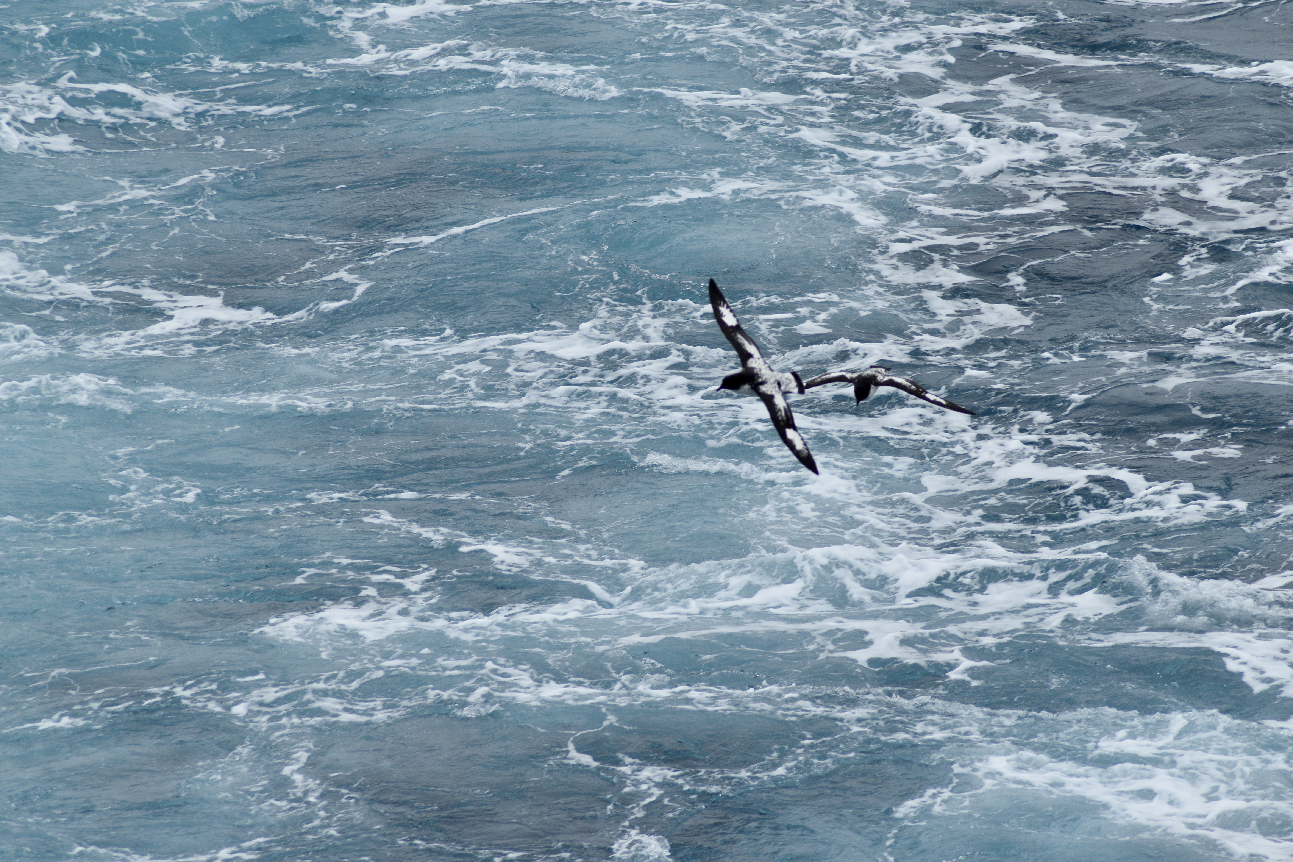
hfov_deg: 6.2
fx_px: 11852
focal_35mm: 330
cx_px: 646
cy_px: 431
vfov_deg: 4.2
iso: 200
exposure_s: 1/1250
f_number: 6.3
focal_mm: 220
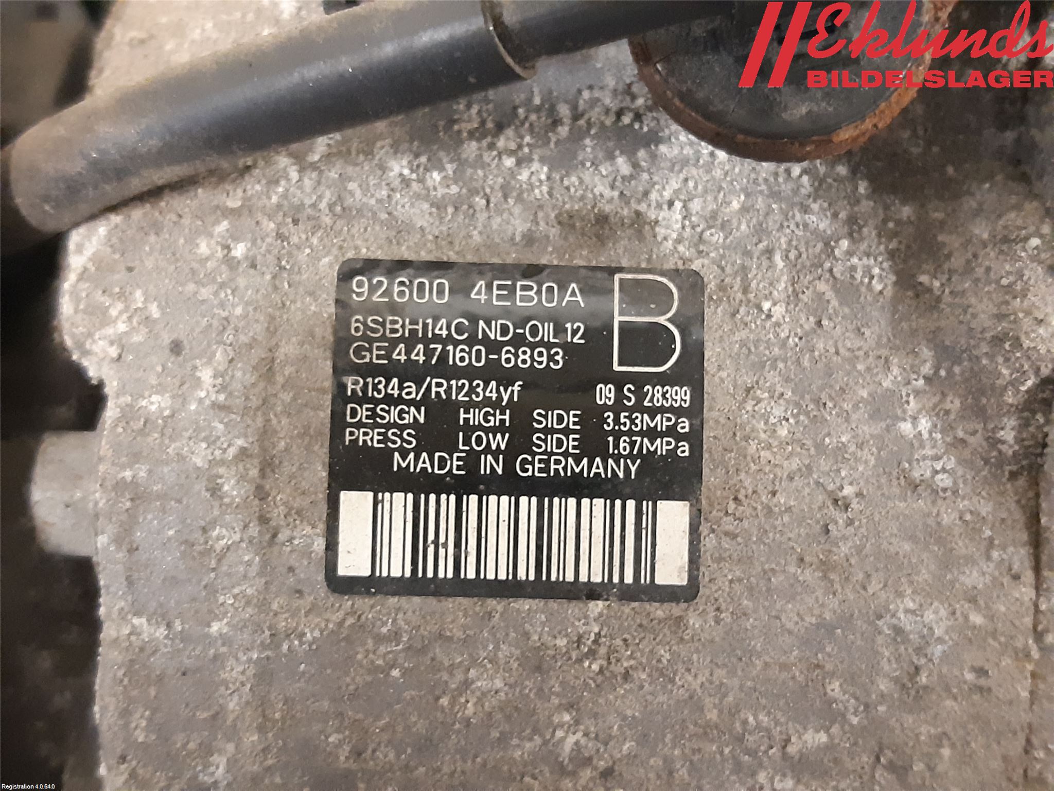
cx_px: 527
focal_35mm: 26
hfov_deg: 67.3
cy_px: 396
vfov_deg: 53.1
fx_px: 792
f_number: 1.7
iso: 640
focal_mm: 3.93
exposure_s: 1/25
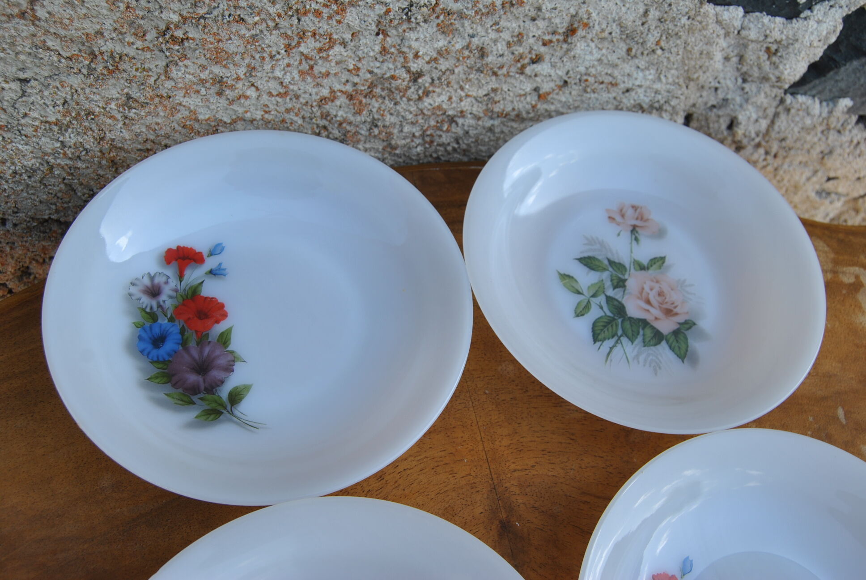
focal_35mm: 34
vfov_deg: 38.5
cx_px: 433
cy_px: 290
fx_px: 831
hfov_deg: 55.0
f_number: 6.3
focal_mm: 23
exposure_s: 1/160
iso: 100
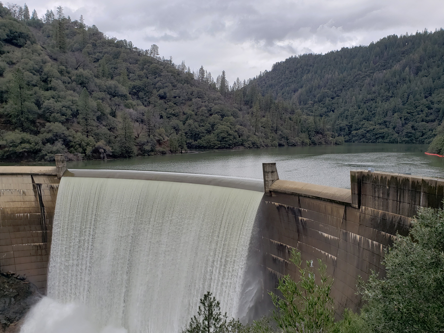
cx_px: 223
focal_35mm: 30
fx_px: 385
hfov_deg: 60.0
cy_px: 186
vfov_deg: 46.7
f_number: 2.4
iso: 50
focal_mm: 4.3
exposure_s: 1/651
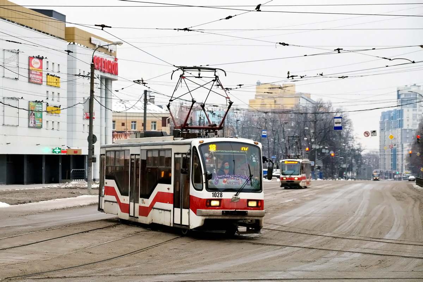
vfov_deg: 13.0
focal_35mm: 105
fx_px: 1234
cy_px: 141
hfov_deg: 19.5
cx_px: 212
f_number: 5.6
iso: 800
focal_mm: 70
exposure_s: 1/320
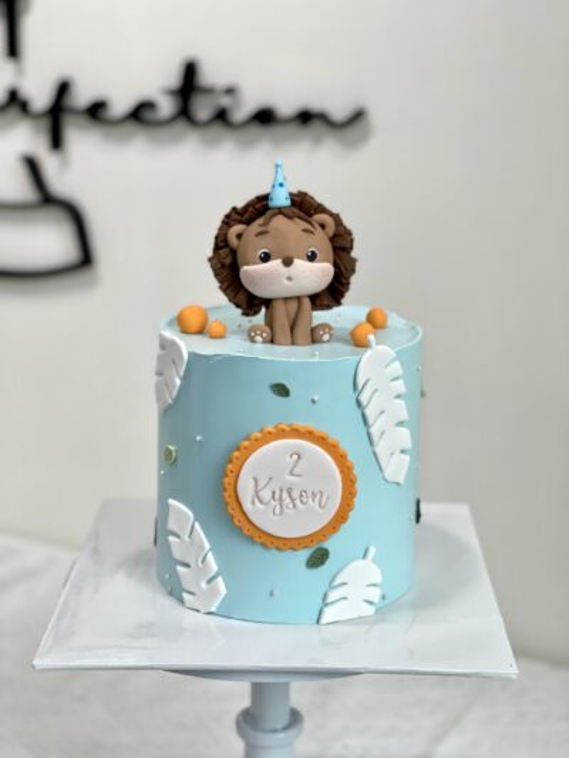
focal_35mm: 64
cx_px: 284
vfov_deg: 30.3
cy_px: 379
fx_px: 1402
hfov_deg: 22.9
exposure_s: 1/100
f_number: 2.2
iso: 80
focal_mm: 7.5
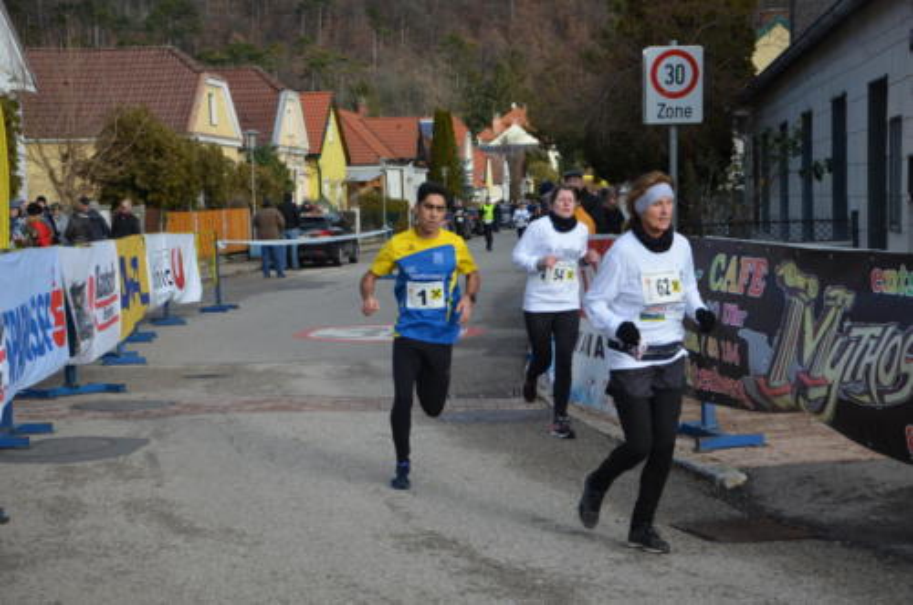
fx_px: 1708
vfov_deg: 20.1
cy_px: 302
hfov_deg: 29.9
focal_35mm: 68
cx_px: 456
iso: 400
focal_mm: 45
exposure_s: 1/1500
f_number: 4.8
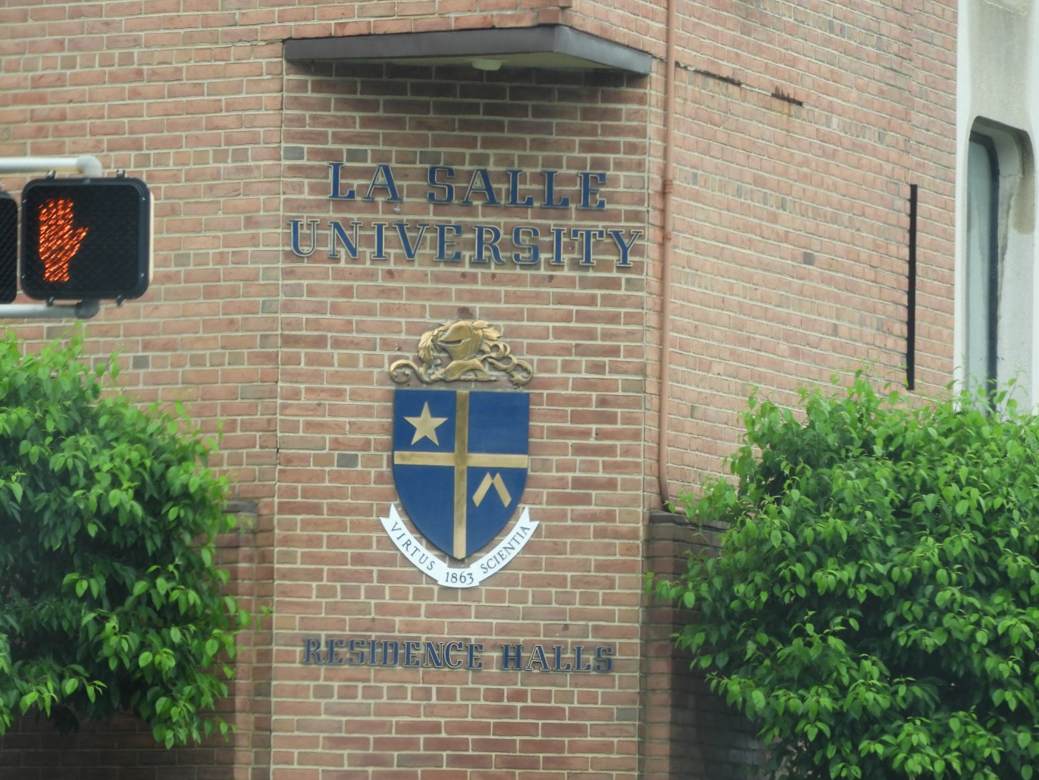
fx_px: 12610
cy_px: 404
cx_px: 498
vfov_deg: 3.5
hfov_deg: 4.7
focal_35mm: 420
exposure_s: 1/125
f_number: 5.6
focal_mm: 71.7
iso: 200
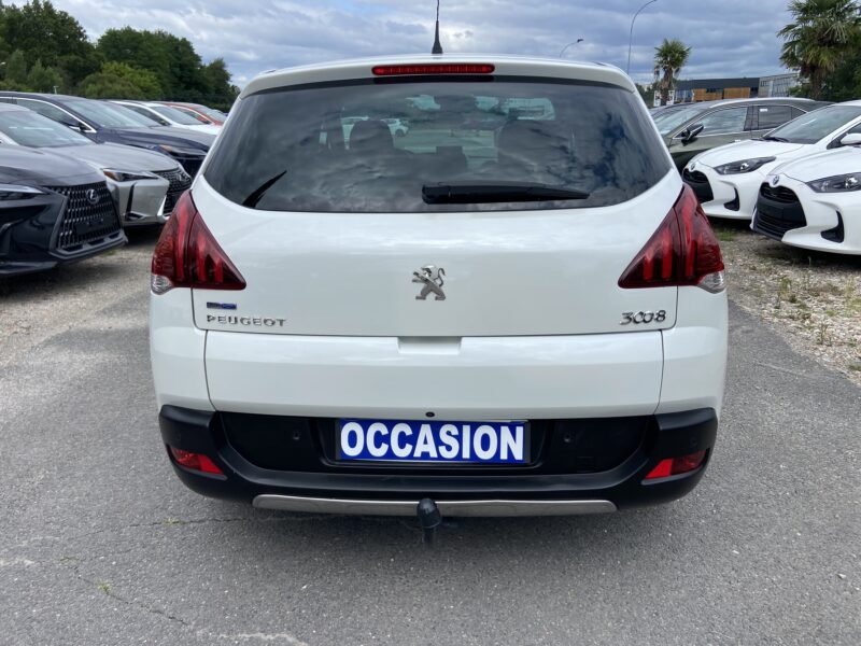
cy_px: 323
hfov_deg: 67.3
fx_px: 647
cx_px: 430
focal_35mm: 26
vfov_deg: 53.1
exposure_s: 1/2463
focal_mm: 4.25
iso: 32
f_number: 1.8
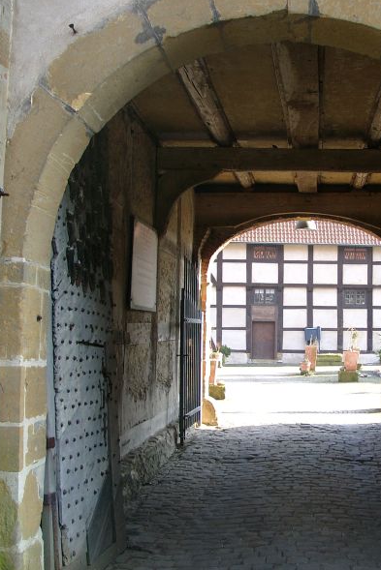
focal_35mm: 48
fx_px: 761
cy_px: 281
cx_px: 287
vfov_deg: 41.1
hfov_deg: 27.7
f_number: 2.8
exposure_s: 1/83
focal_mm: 7.13
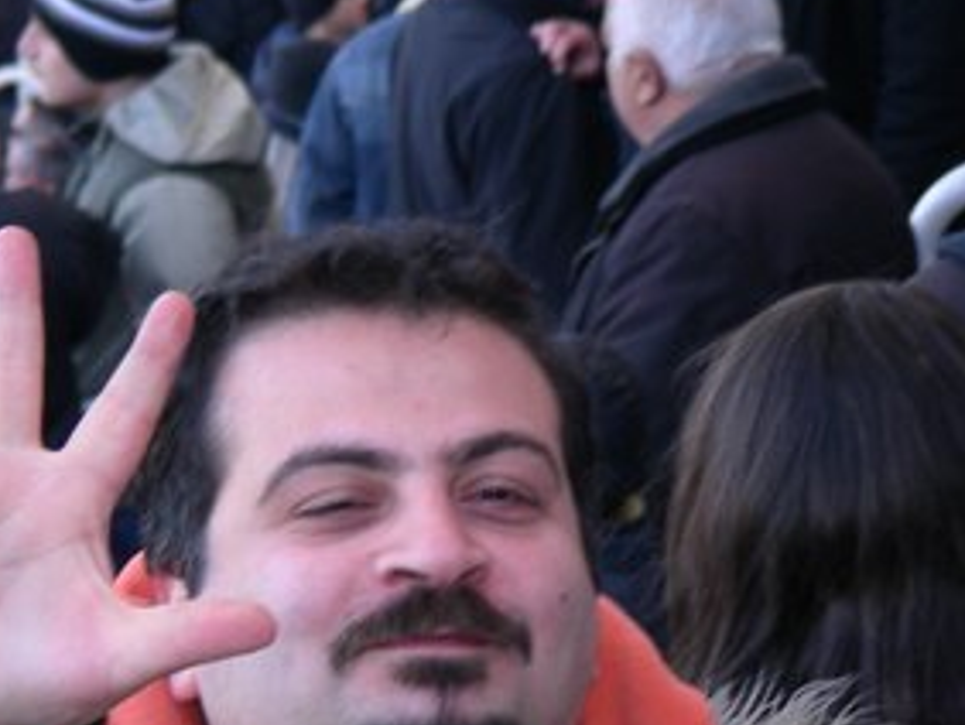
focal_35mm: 262
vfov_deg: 5.7
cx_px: 291
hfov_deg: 7.5
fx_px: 7310
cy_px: 600
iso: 63
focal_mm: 24.7
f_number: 3.5
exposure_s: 1/60.3
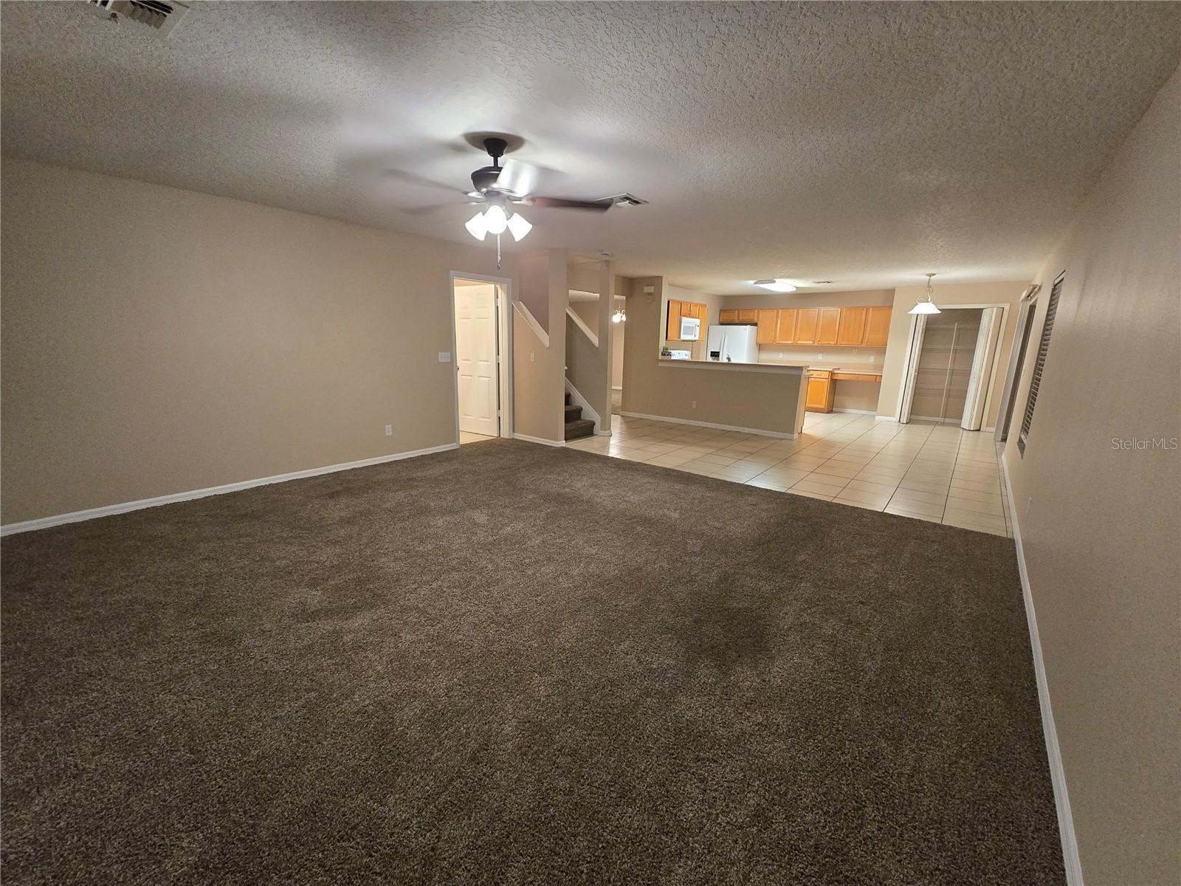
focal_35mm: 13
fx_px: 444
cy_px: 443
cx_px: 590
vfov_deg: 89.9
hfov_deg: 106.2
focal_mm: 2.2
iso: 640
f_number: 2.2
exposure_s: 1/60
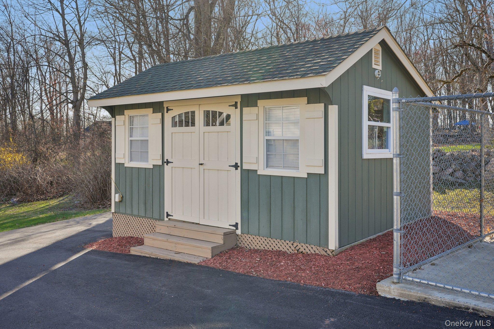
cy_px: 164
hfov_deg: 58.0
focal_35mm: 32
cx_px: 247
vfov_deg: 40.5
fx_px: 446
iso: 100
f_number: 8
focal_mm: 32.5
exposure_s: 1/80
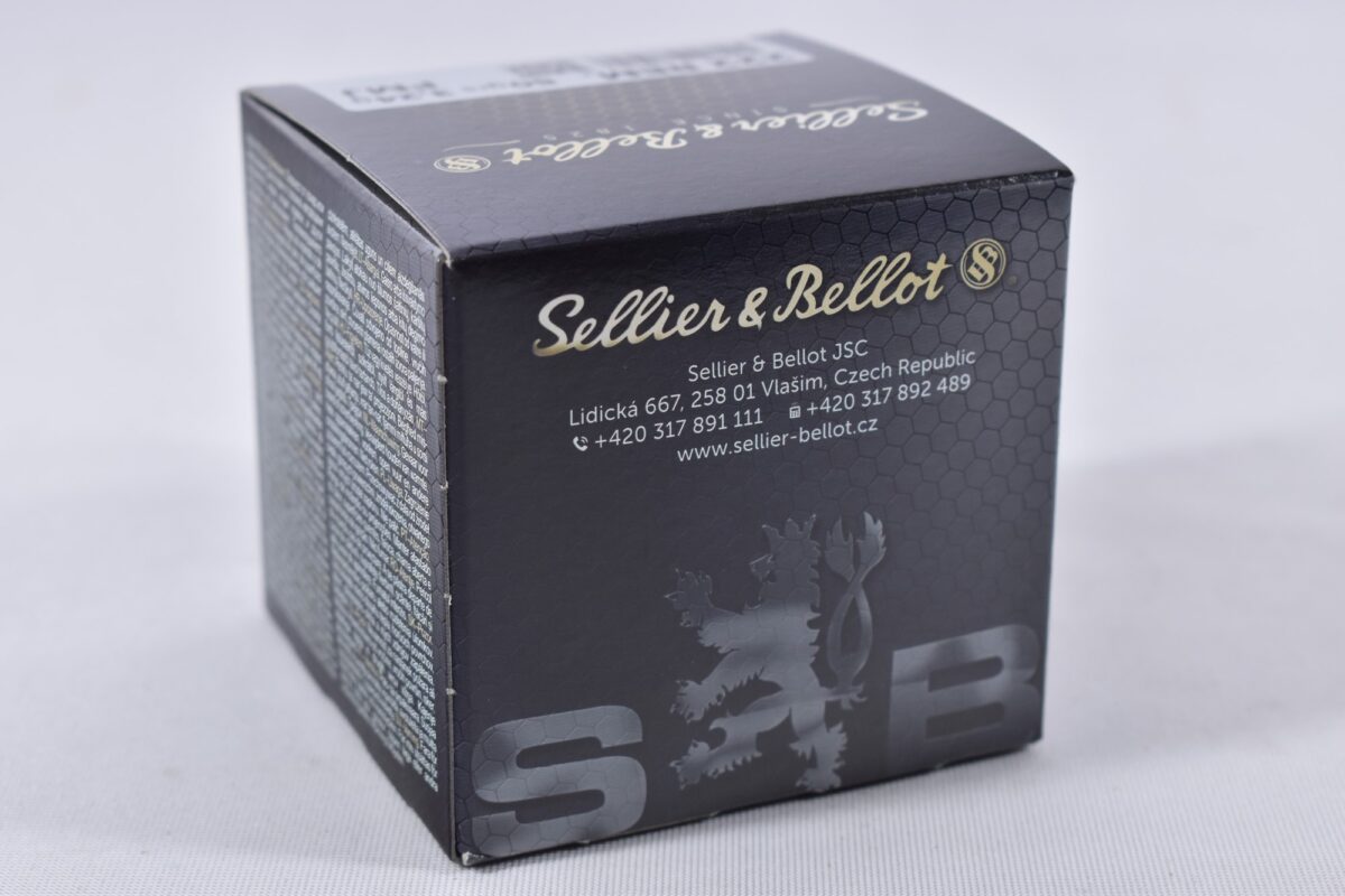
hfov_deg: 26.0
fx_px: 2914
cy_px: 448
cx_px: 672
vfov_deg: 17.5
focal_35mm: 78
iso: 640
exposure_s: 1/50
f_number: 5.6
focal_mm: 52
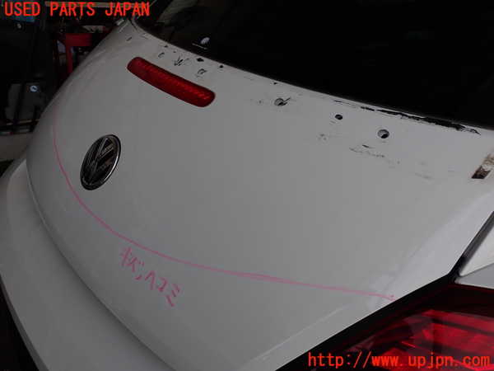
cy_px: 186
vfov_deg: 46.8
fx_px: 428
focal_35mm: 30
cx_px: 247
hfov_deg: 60.0
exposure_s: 1/400
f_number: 3.2
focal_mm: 5.4
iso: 100
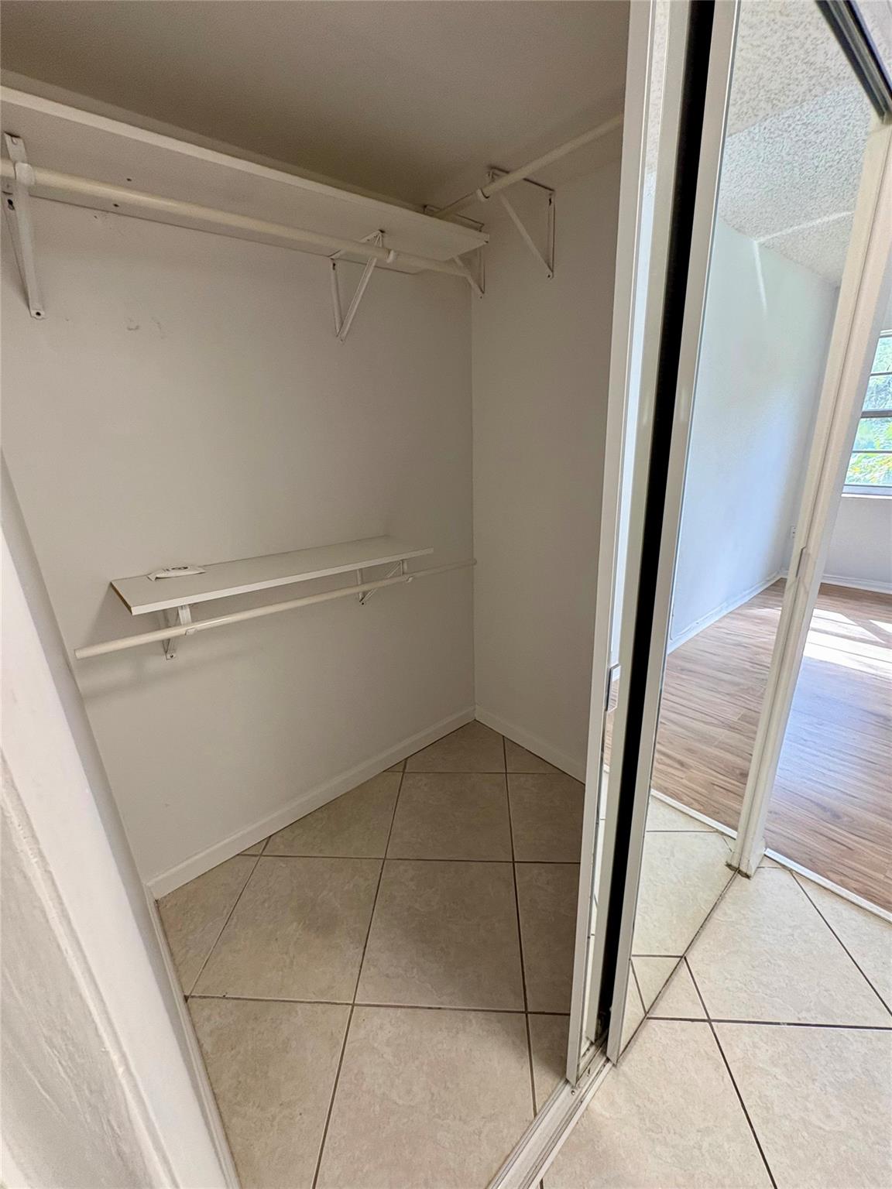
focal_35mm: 14
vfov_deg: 102.1
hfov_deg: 85.7
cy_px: 594
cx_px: 446
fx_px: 481
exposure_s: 1/60
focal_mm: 2.22
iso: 250
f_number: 2.2
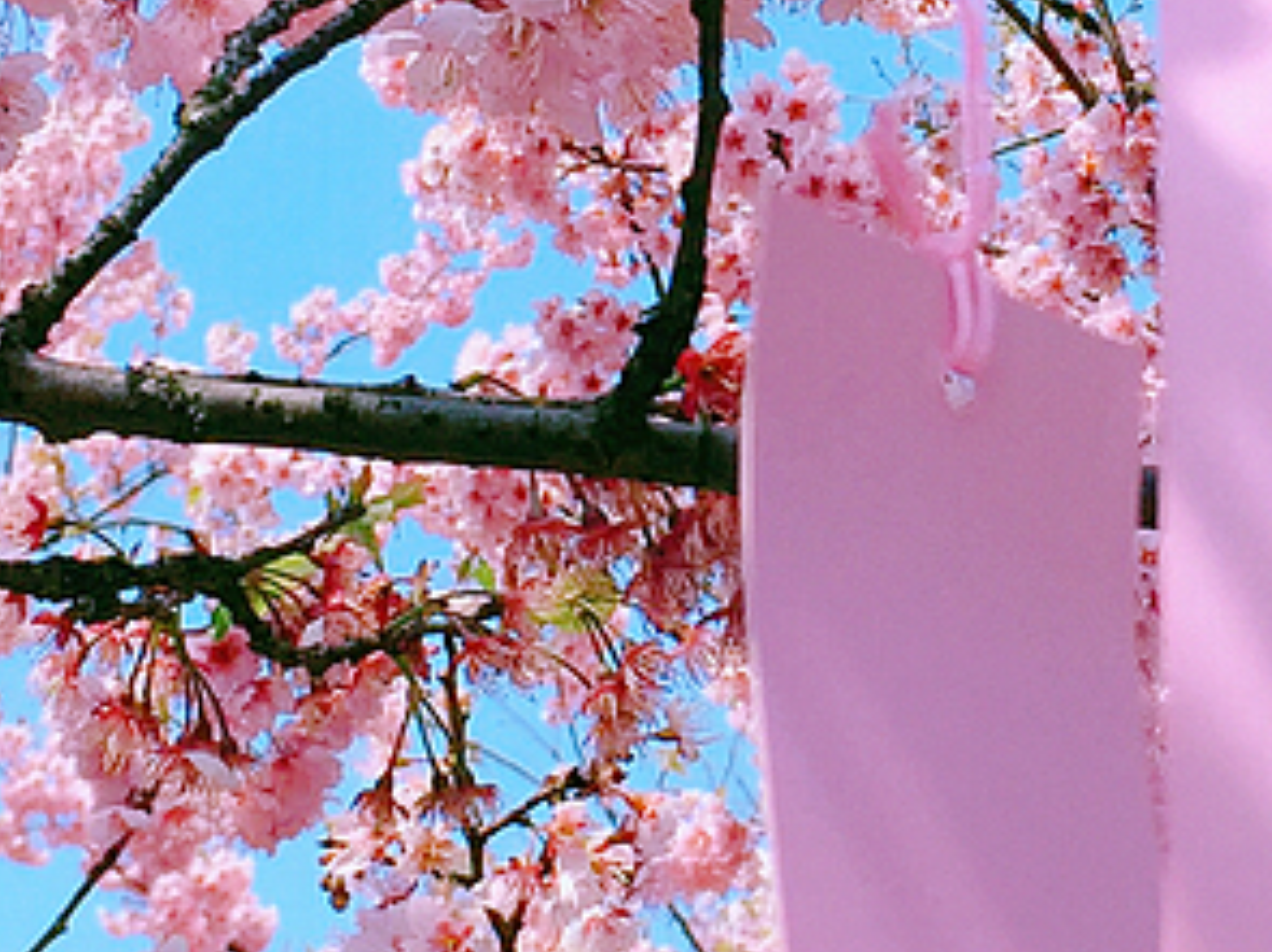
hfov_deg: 15.6
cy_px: 233
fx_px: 4628
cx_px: 987
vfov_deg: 11.7
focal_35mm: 126
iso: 32
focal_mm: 4.15
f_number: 2.2
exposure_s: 1/1582
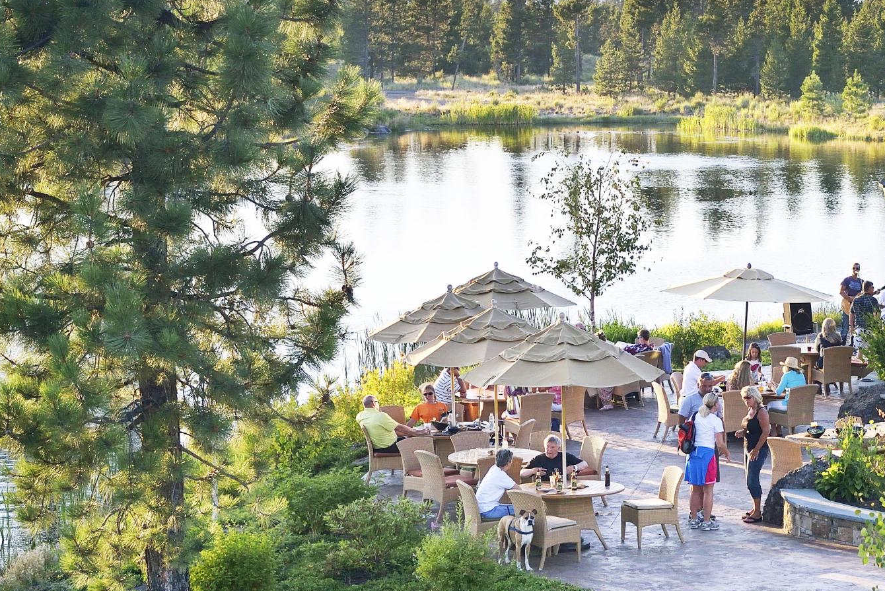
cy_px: 257
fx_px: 2312
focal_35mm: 94
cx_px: 860
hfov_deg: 21.0
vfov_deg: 14.6
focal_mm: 42
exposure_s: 1/250
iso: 250
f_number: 5.6
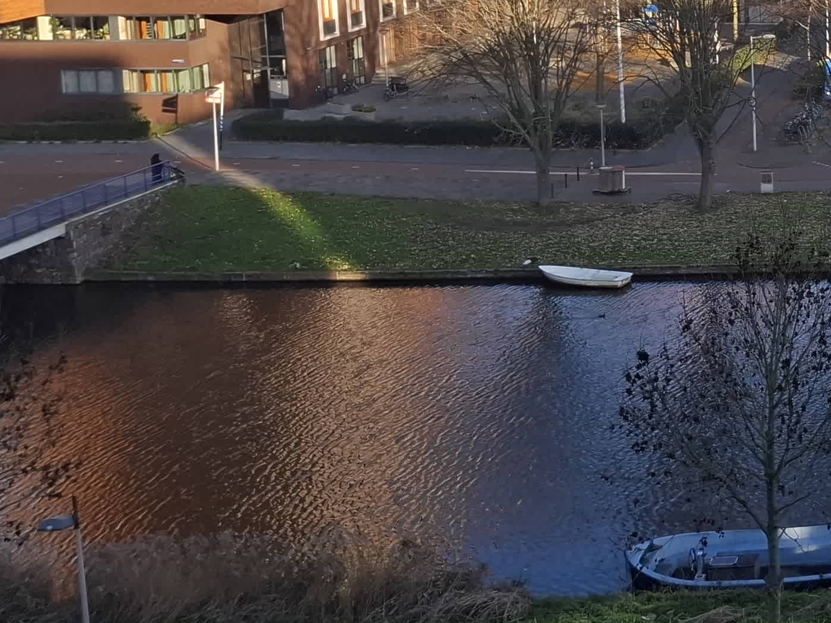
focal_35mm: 67
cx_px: 1177
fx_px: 1608
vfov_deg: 21.3
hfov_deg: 24.1
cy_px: 28
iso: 50
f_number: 1.8
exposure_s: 1/613
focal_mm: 5.5
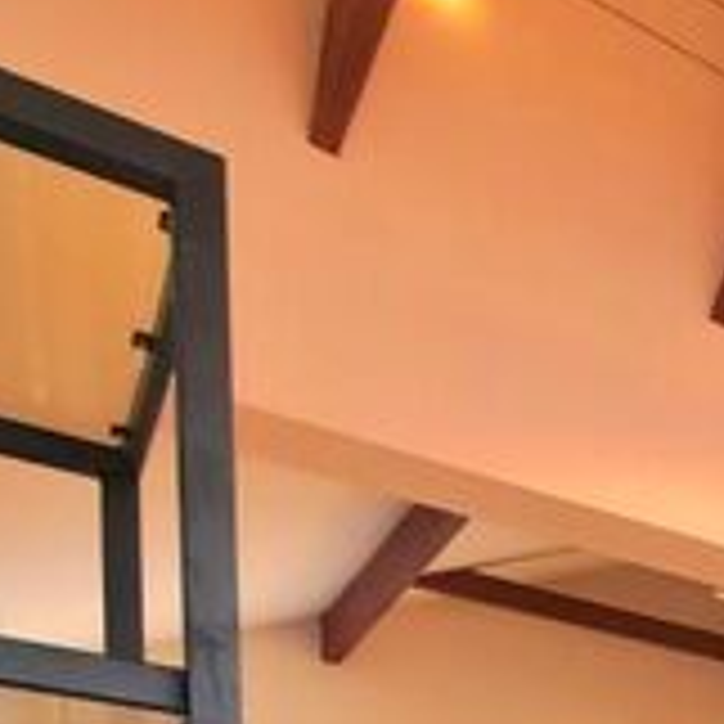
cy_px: 1162
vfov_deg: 24.2
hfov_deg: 22.9
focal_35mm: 50
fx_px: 1183
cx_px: 1232
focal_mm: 2.22
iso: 125
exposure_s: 1/50
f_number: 2.2
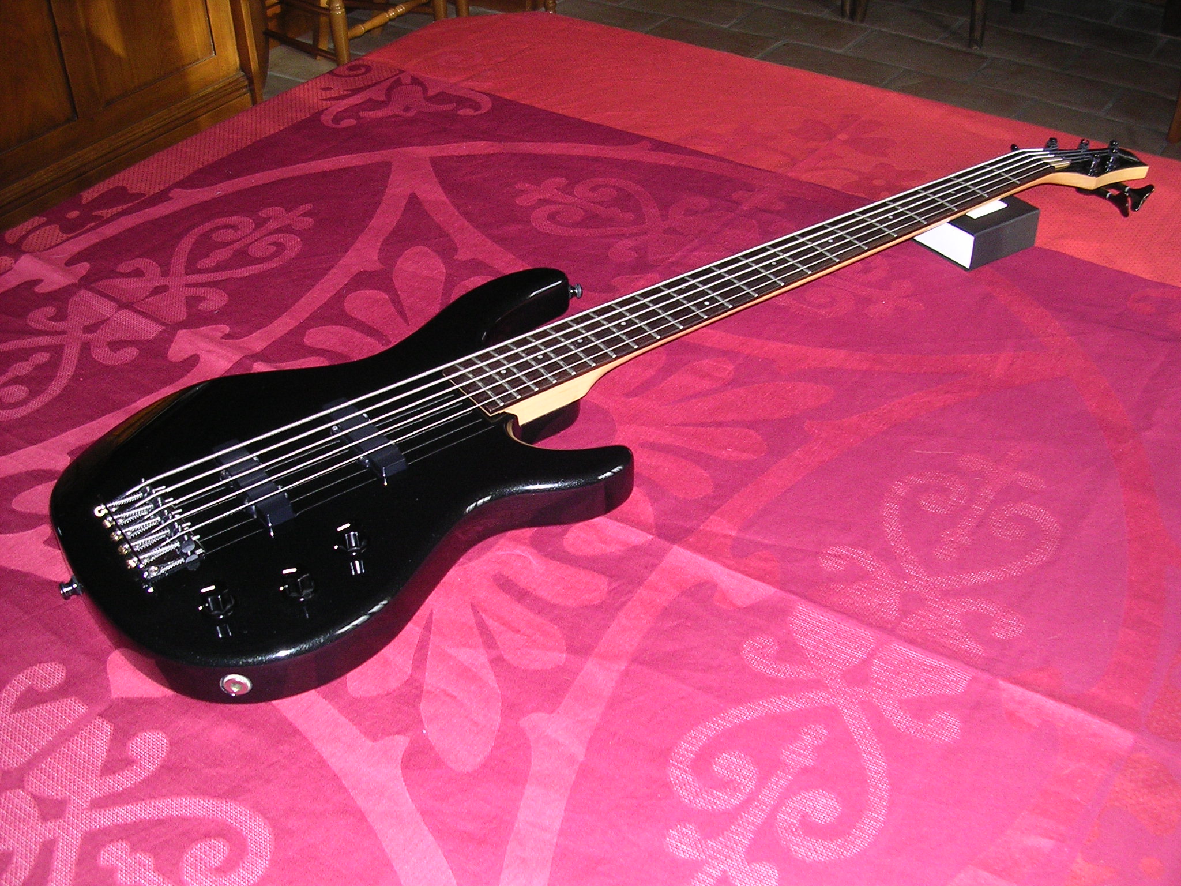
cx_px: 590
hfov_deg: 49.0
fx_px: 1296
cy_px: 443
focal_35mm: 38
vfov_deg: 37.7
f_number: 2.8
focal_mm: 5.8
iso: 196
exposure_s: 1/60.1
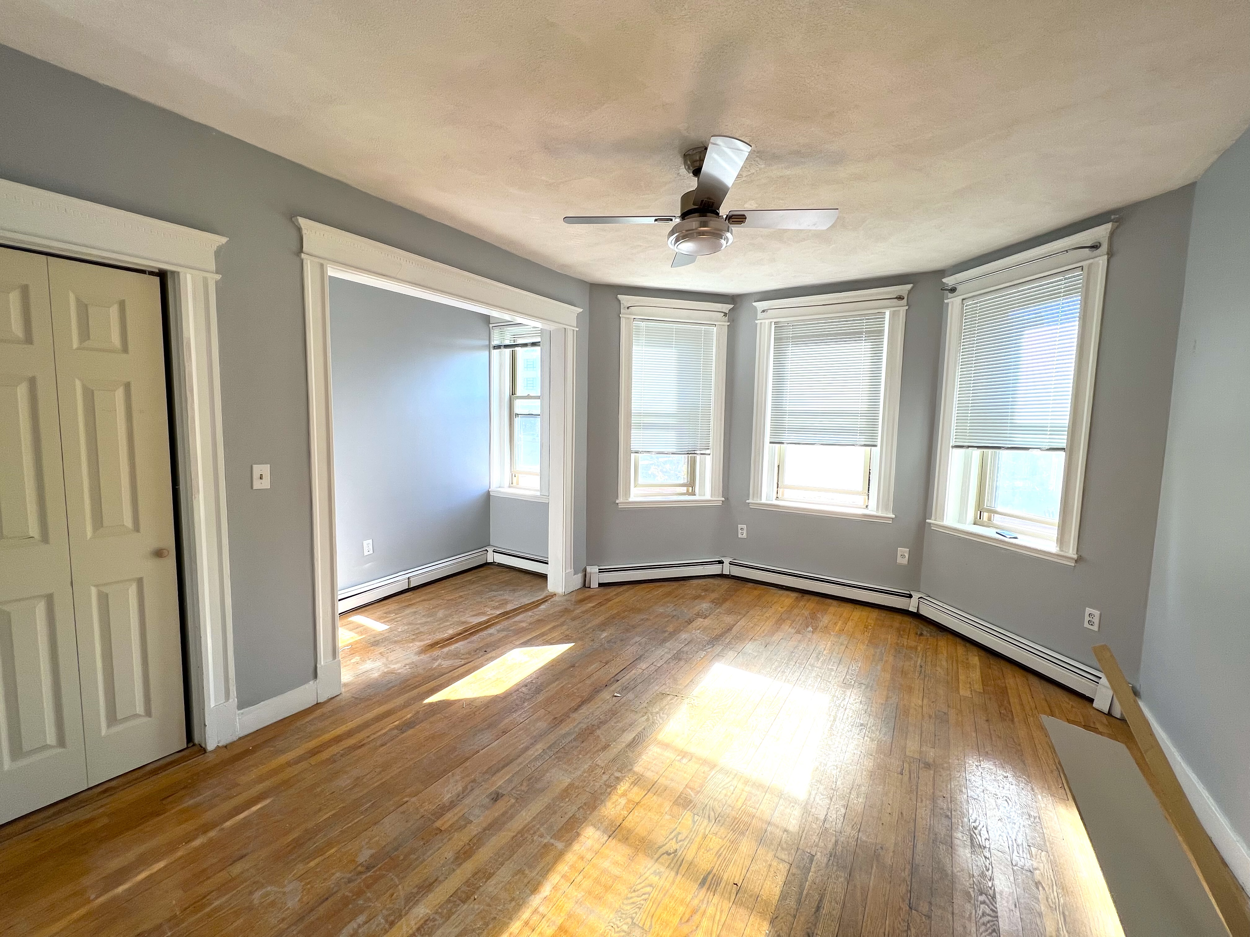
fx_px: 469
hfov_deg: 106.2
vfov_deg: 89.9
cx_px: 625
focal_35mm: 13
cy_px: 468
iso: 32
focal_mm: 1.57
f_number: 1.8
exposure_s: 1/122
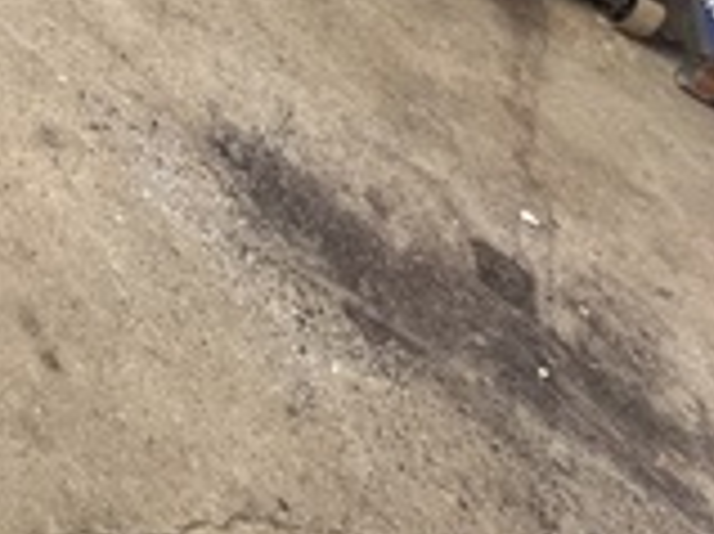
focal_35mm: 45
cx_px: -463
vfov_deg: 23.1
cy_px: -343
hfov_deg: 25.2
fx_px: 927
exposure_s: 1/60
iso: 125
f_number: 1.8
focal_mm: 1.57
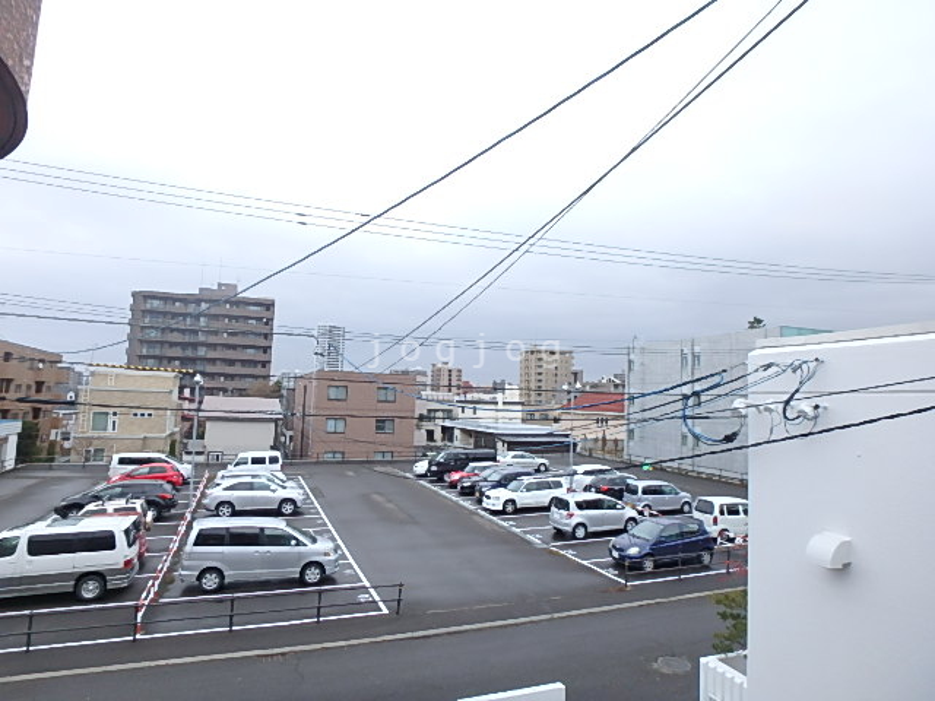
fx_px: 567
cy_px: 350
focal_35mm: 21
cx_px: 468
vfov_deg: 63.4
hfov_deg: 79.0
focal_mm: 3.7
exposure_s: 1/200
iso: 125
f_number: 3.5
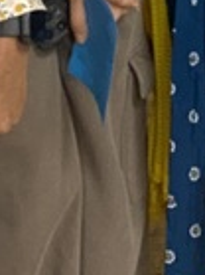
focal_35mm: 192
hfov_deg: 7.6
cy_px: -342
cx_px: 282
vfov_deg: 9.4
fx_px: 1518
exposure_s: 1/54
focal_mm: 4.25
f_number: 1.8
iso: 320
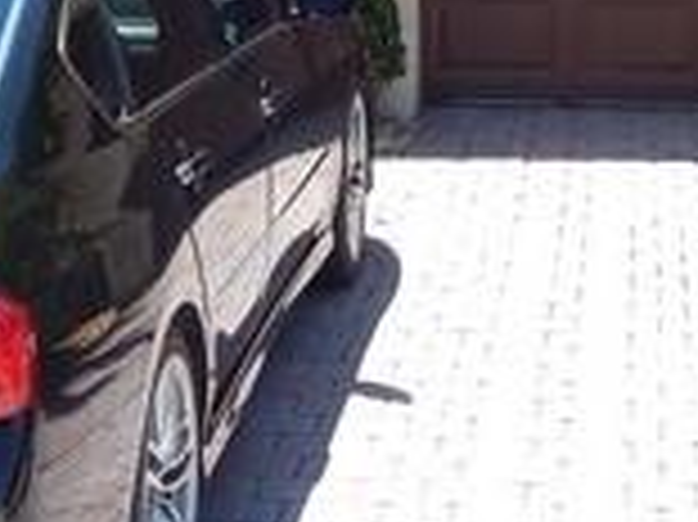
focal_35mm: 128
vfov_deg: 11.1
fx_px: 2579
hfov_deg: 15.4
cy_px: -243
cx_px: 369
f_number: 3.2
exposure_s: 1/640
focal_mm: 5.6
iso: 125
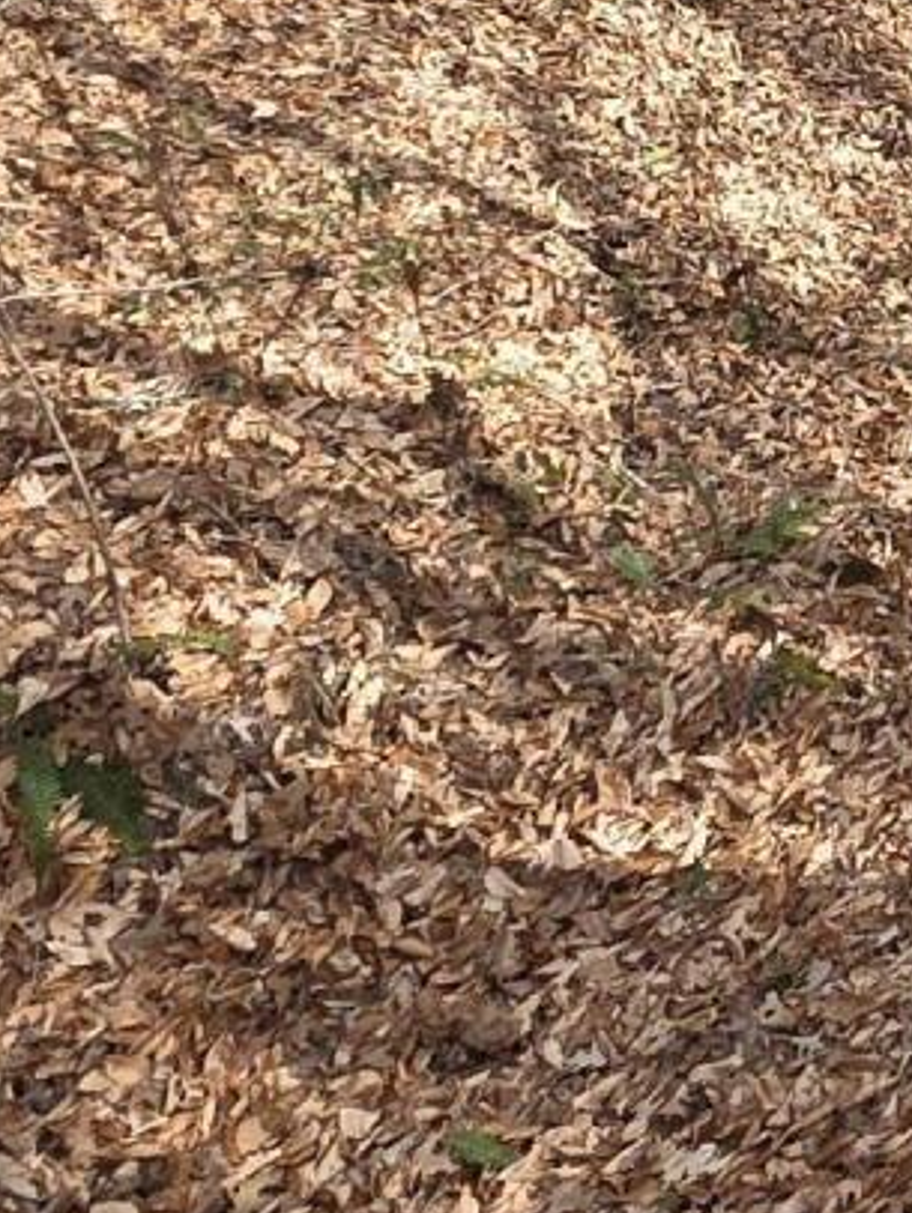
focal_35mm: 64
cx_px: 1609
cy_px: -308
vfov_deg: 26.3
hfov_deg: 18.4
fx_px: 2246
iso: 40
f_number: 1.9
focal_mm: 2.2
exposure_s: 1/334
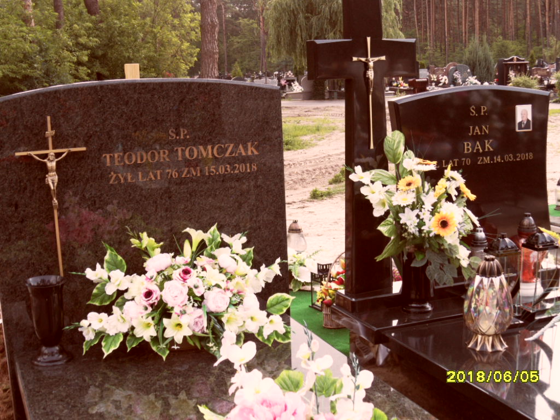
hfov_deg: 38.2
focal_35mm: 50
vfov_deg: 29.1
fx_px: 809
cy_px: 210
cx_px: 280
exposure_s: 1/180
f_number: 3.8
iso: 80
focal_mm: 8.2
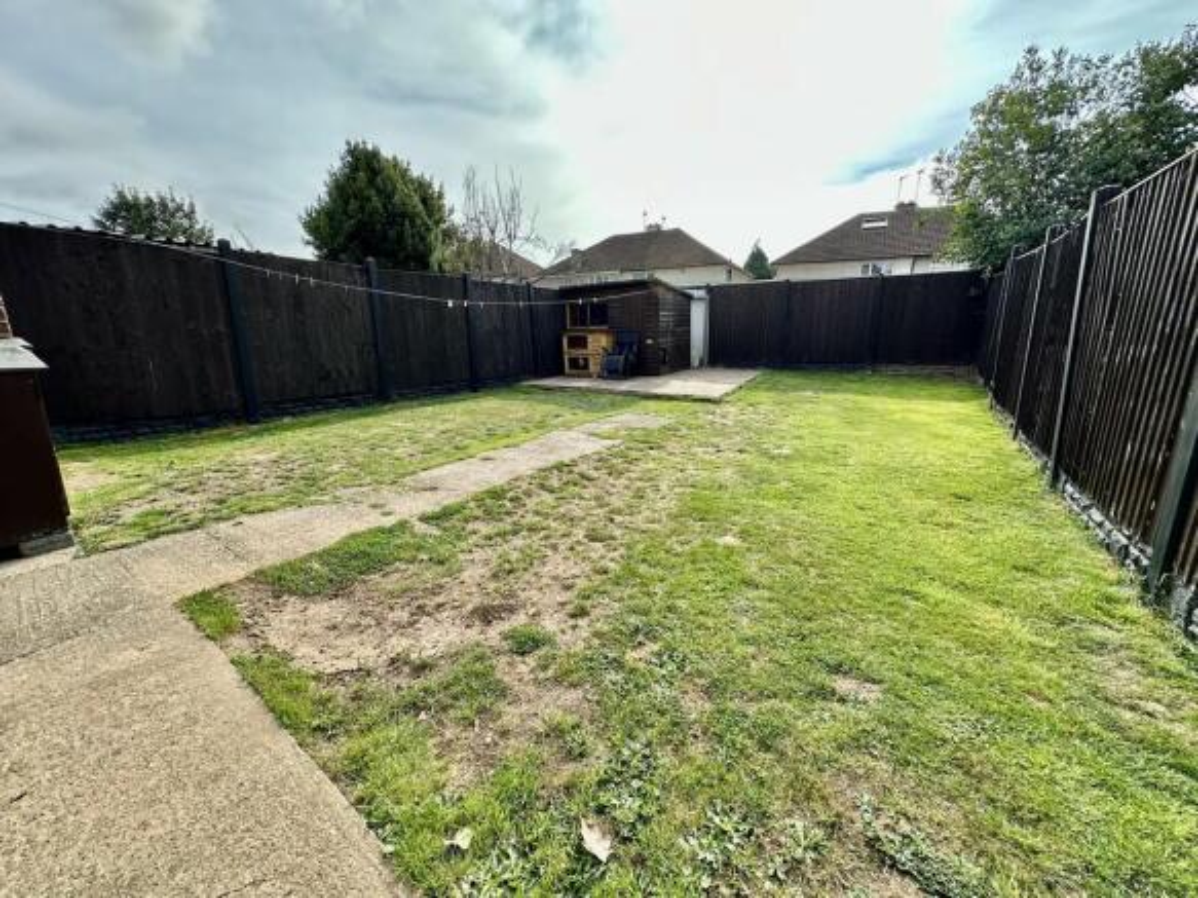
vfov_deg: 85.7
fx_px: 484
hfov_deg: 102.1
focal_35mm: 14
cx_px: 599
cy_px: 449
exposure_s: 1/550
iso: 40
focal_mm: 2.22
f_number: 2.2
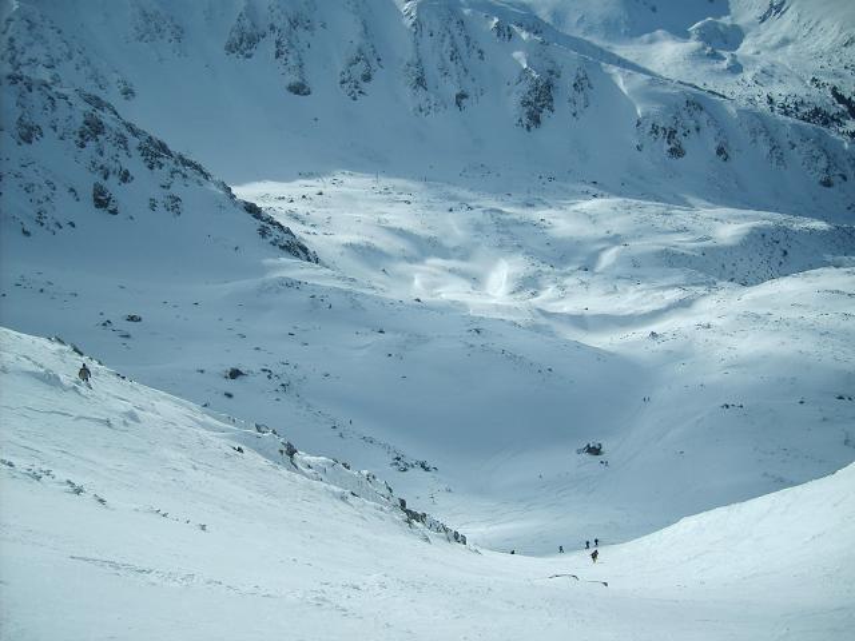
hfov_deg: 52.6
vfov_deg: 40.7
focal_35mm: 35
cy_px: 320
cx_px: 428
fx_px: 864
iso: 50
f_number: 7.1
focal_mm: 5.8
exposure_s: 1/500
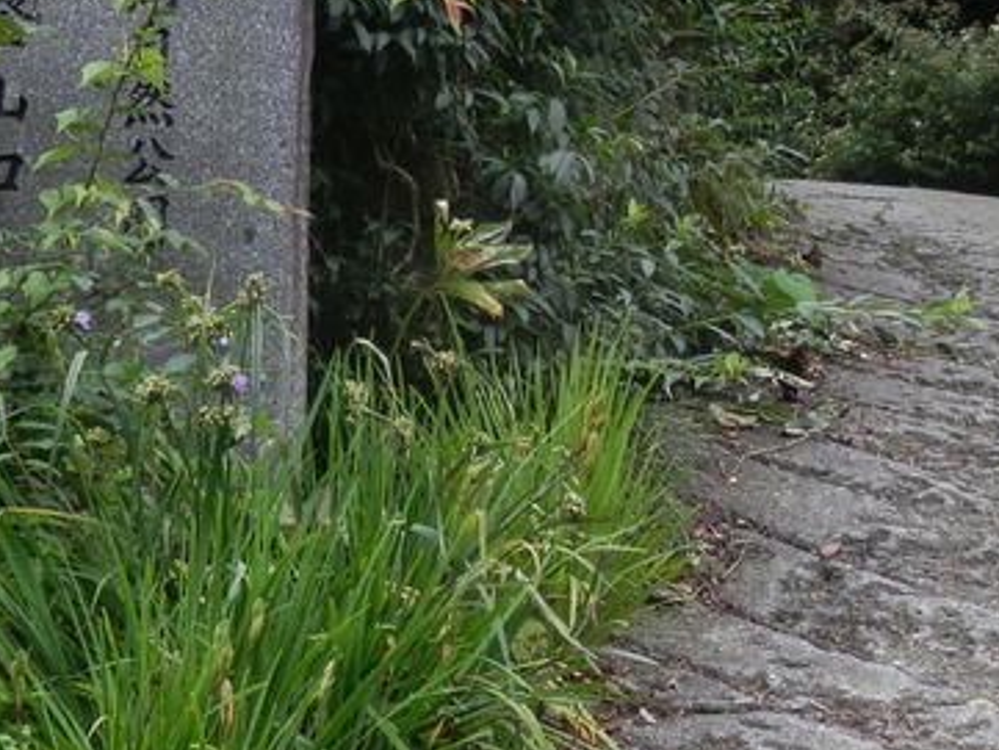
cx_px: 767
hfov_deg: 14.8
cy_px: 105
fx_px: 3840
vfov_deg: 11.1
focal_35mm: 133
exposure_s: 1/100
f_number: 4.2
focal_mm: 10.8
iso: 160
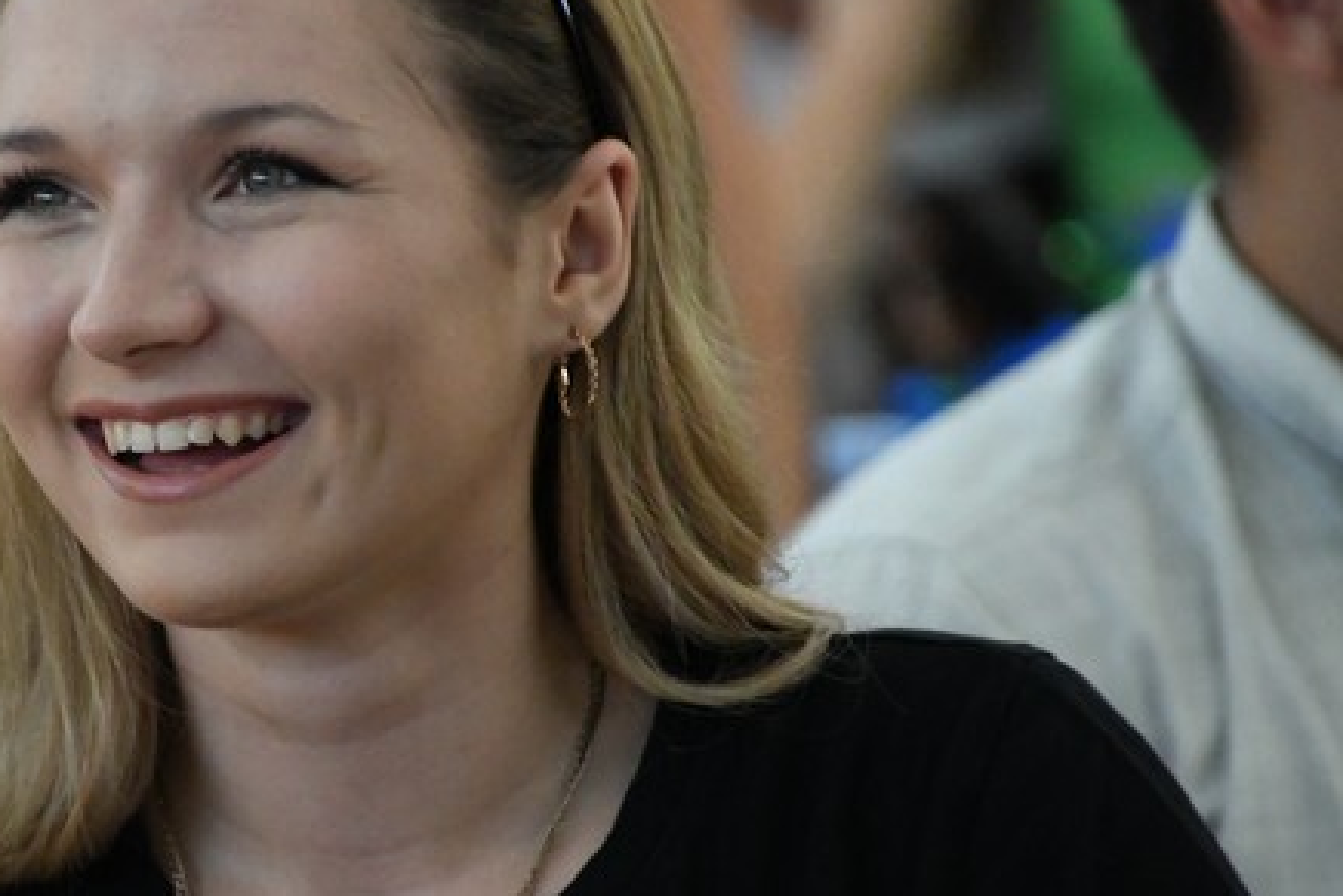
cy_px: 434
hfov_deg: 2.0
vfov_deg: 1.4
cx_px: 102
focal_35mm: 1012
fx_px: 37764
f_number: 6.3
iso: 6400
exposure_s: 1/1000
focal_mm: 350
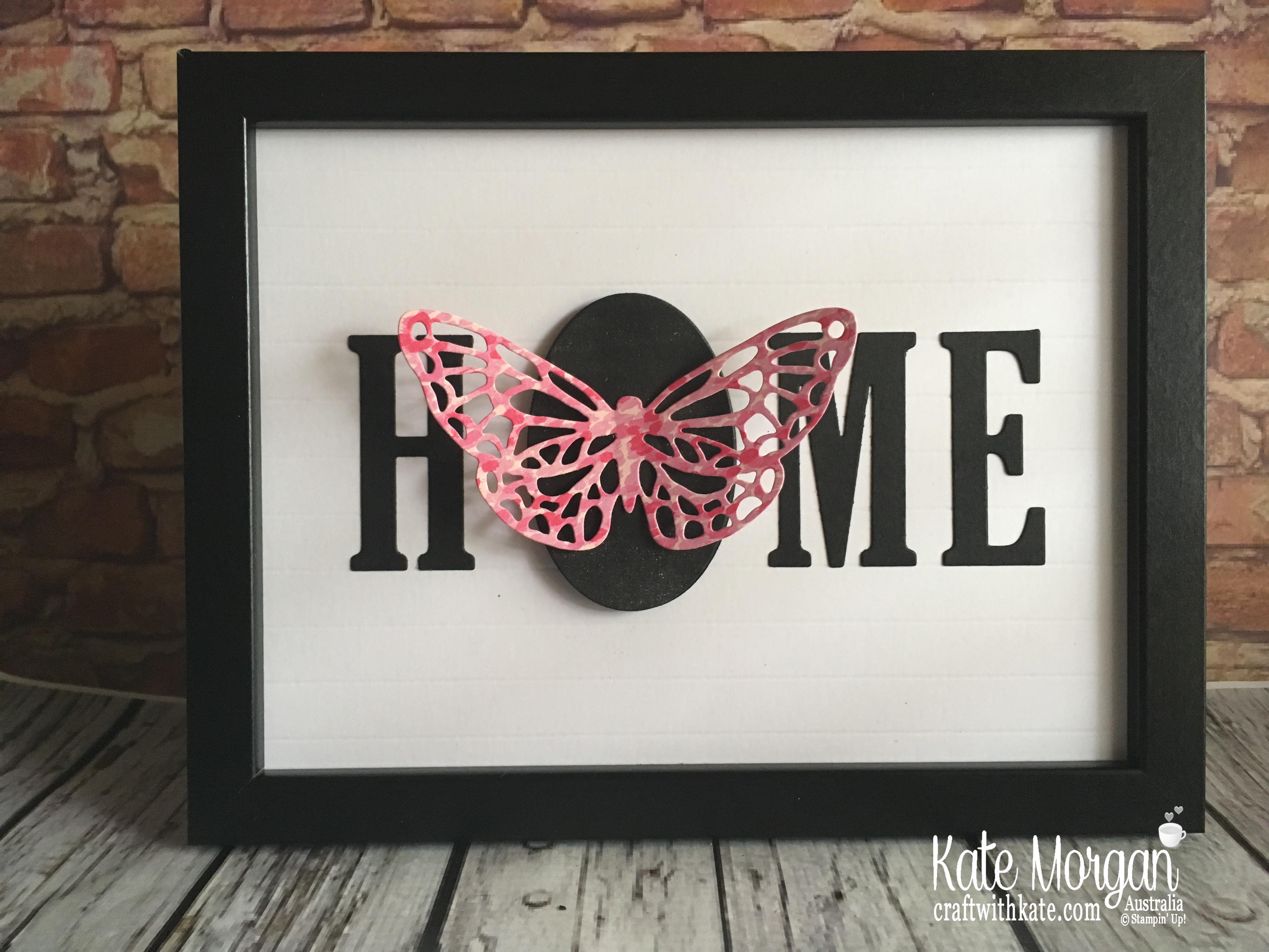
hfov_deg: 61.7
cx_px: 634
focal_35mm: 29
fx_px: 1063
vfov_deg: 48.2
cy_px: 476
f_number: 2.2
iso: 160
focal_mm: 4.15
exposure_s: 1/33
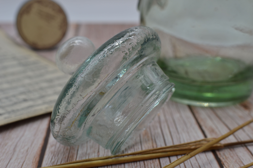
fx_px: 369
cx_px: 126
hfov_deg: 37.9
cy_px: 84
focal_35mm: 52
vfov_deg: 25.8
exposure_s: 1/125
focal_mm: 35
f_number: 5.6
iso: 140
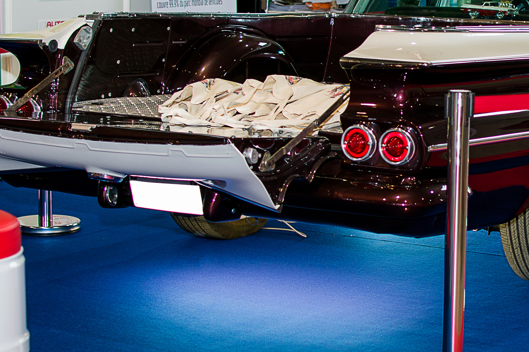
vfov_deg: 13.5
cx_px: 411
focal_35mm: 101
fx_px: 1484
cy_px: 114
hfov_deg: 20.0
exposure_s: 1/60
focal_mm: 35
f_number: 2.8
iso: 100
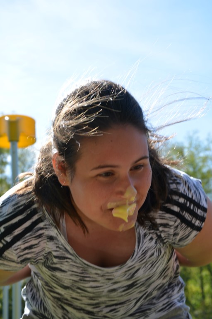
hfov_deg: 18.9
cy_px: 160
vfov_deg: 28.1
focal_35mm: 72
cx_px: 106
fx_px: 636
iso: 160
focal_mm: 48
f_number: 8
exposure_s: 1/250
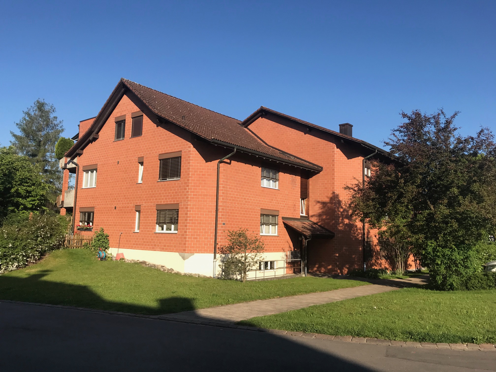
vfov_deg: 49.7
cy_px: 186
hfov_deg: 63.4
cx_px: 248
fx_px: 401
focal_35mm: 28
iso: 20
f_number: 1.8
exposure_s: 1/1623
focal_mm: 3.99
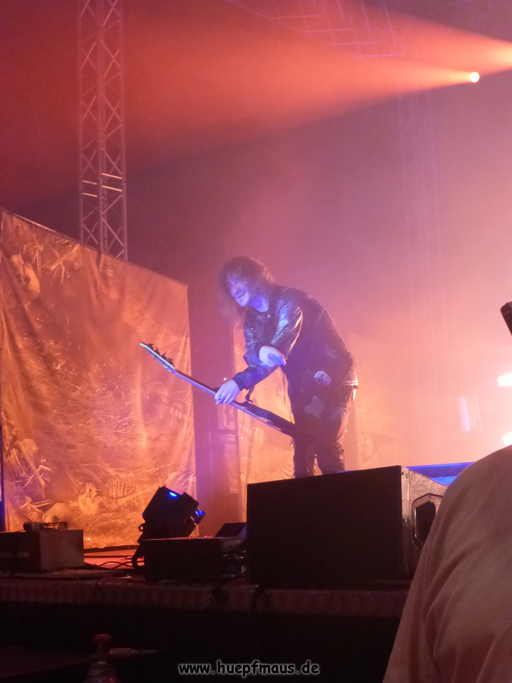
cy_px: 342
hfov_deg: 27.0
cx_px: 256
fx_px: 1065
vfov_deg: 35.5
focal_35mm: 54
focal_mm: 9.7
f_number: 4.6
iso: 800
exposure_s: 1/25
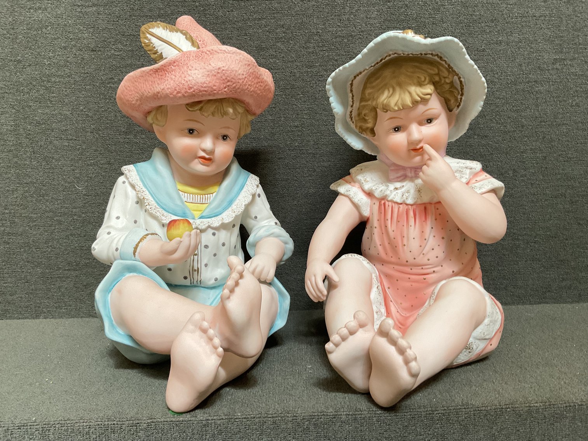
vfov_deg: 48.2
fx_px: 493
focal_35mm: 29
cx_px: 294
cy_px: 220
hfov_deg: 61.7
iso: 125
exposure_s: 1/60
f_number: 1.8
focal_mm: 3
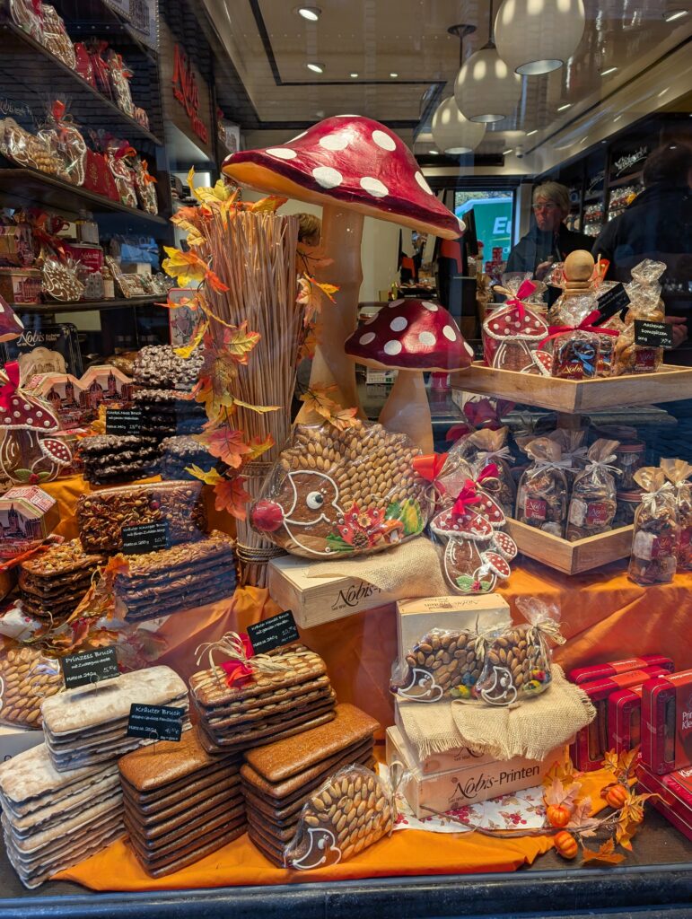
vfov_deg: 71.5
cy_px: 460
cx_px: 346
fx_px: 638
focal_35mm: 24
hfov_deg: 56.9
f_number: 1.68
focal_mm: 6.9
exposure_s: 1/227
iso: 20
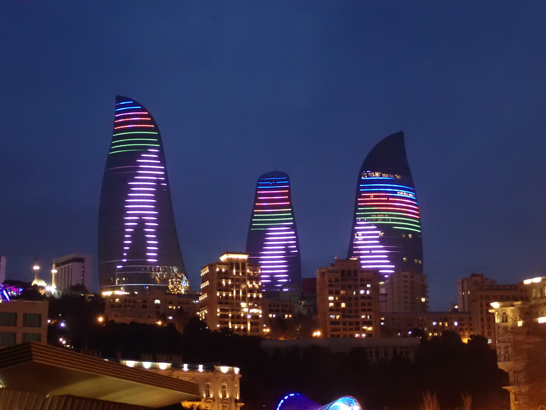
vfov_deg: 21.9
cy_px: 205
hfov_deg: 29.0
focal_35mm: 67
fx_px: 1057
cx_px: 273
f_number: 3.8
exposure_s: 1/6
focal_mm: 11.88
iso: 1600
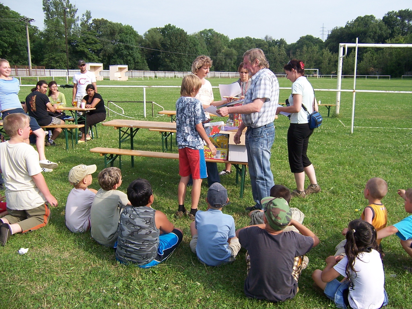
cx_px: 206
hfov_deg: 55.4
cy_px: 154
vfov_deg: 42.9
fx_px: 393
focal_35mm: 33
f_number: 3.4
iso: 80
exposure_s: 1/750
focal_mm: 5.5
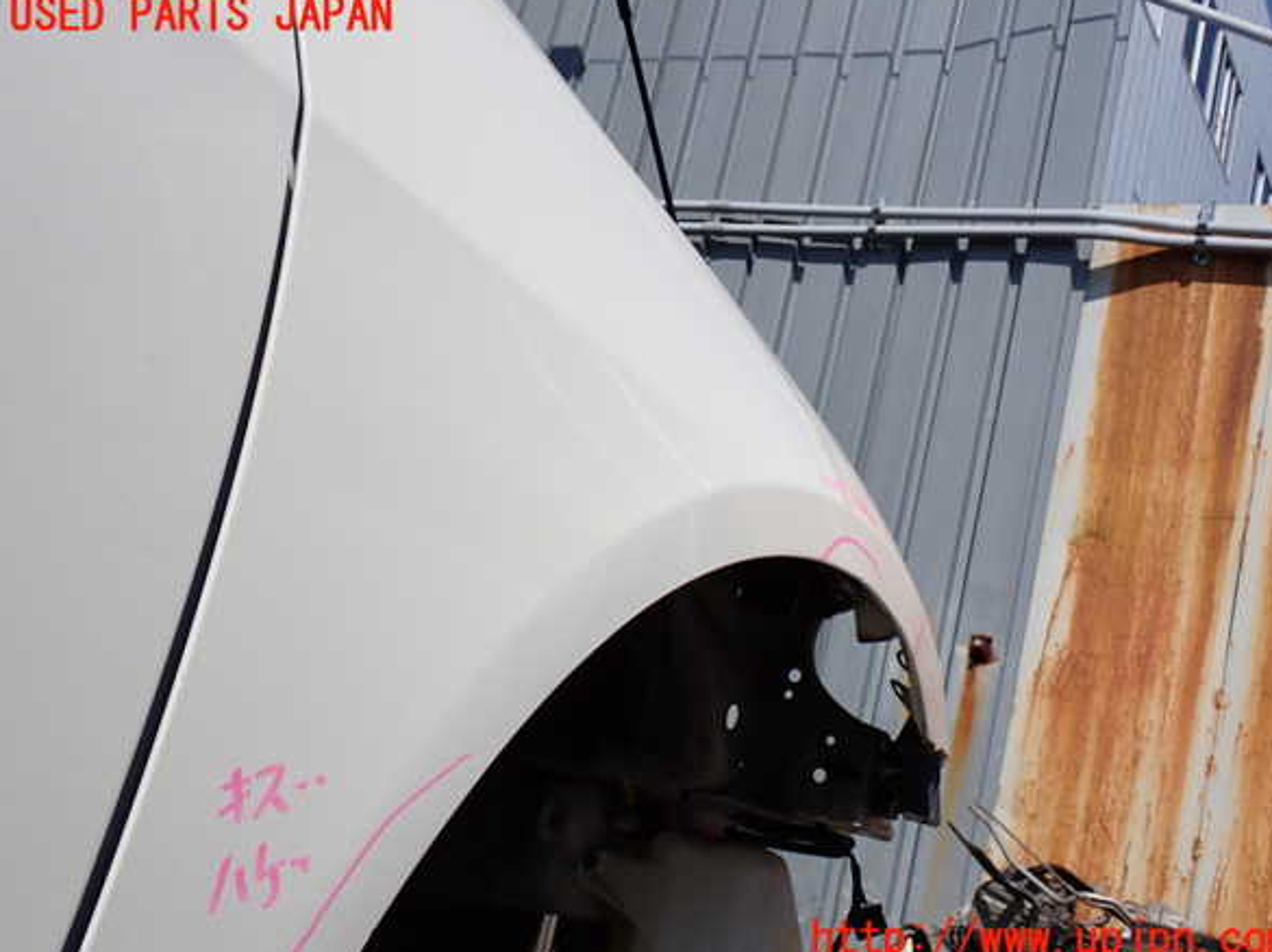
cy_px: 478
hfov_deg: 47.9
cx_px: 650
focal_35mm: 39
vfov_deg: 36.8
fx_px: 1432
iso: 100
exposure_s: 1/200
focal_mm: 6.83
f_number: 10
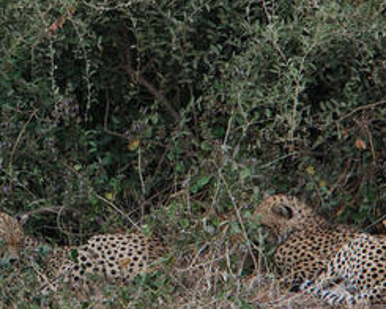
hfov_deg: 2.1
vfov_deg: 1.7
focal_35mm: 926
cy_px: 38
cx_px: -3
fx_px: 10579
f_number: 5.3
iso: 400
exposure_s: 1/320
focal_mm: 230
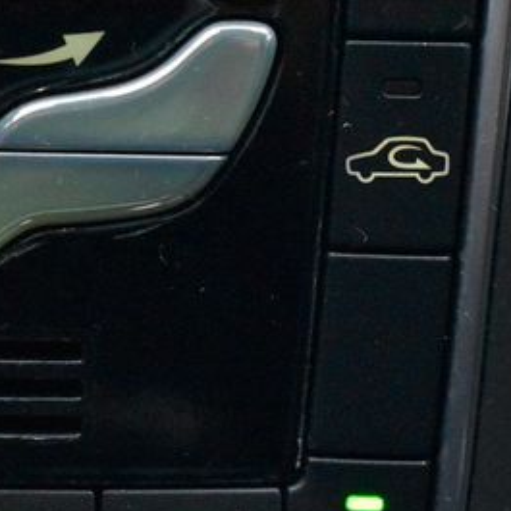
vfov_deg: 11.8
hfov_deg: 11.8
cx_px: 112
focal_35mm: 148
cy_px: 408
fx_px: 2472
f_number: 5.3
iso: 9000
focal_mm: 48
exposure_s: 1/125
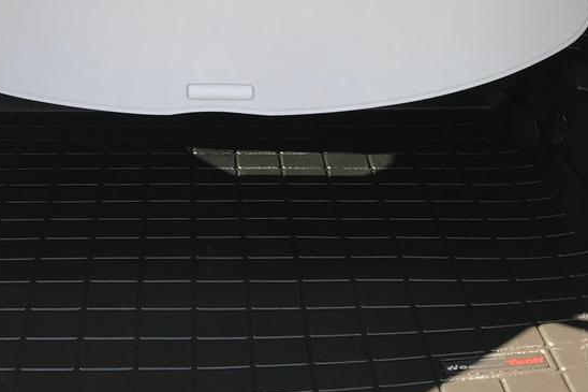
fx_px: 1110
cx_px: 207
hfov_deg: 29.5
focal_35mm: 68
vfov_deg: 19.8
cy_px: 69
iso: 32
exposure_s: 1/167
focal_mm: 3.99
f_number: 1.8
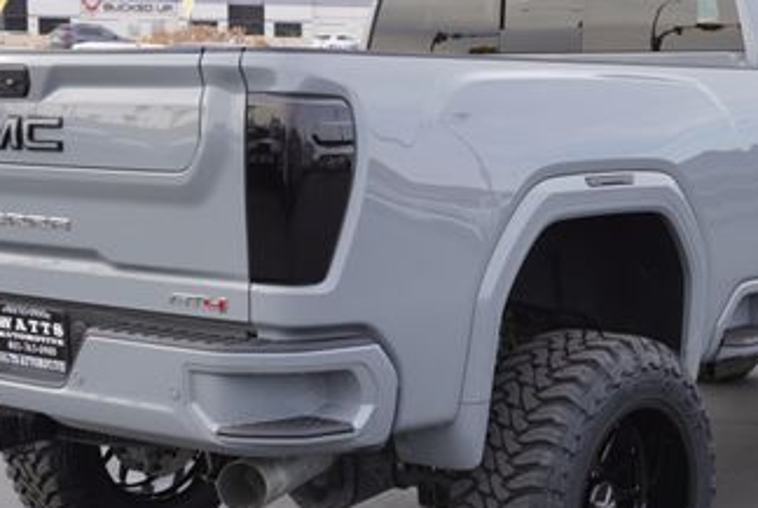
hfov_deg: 27.2
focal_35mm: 74
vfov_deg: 18.5
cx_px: 491
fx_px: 1560
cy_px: 293
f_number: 6.3
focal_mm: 25
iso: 100
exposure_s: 1/125
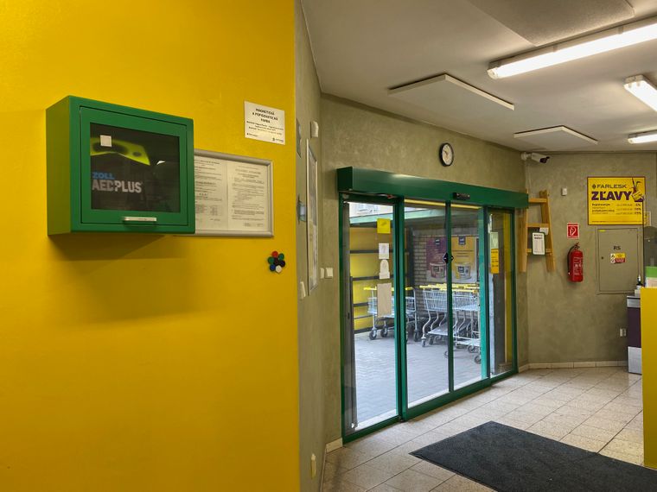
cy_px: 246
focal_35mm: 26
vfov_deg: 53.1
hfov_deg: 67.3
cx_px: 328
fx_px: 493
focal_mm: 4.25
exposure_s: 1/100
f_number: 1.8
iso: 80
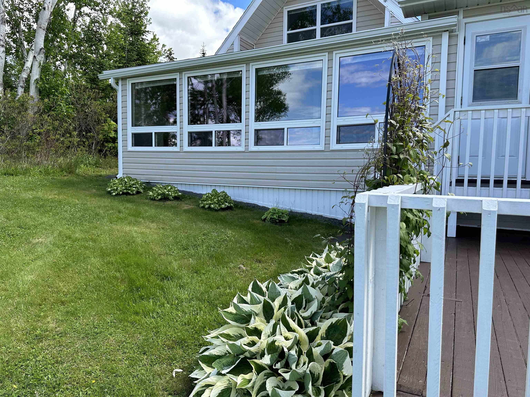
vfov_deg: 56.8
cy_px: 198
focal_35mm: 24
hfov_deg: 71.6
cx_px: 265
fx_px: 367
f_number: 1.78
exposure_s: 1/1321
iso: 80
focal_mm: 6.86
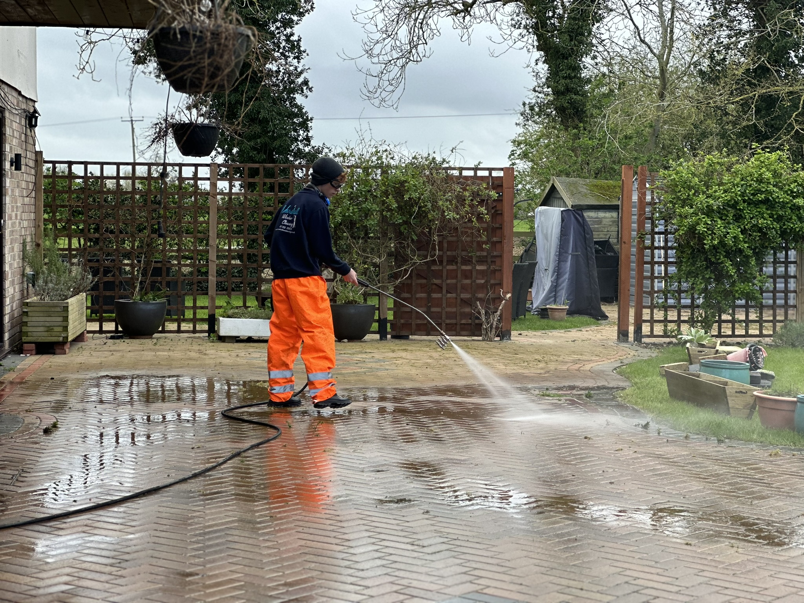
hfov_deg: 25.3
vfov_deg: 19.1
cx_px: 402
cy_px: 302
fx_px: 1788
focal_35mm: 77
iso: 25
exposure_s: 1/121
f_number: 2.8
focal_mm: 9
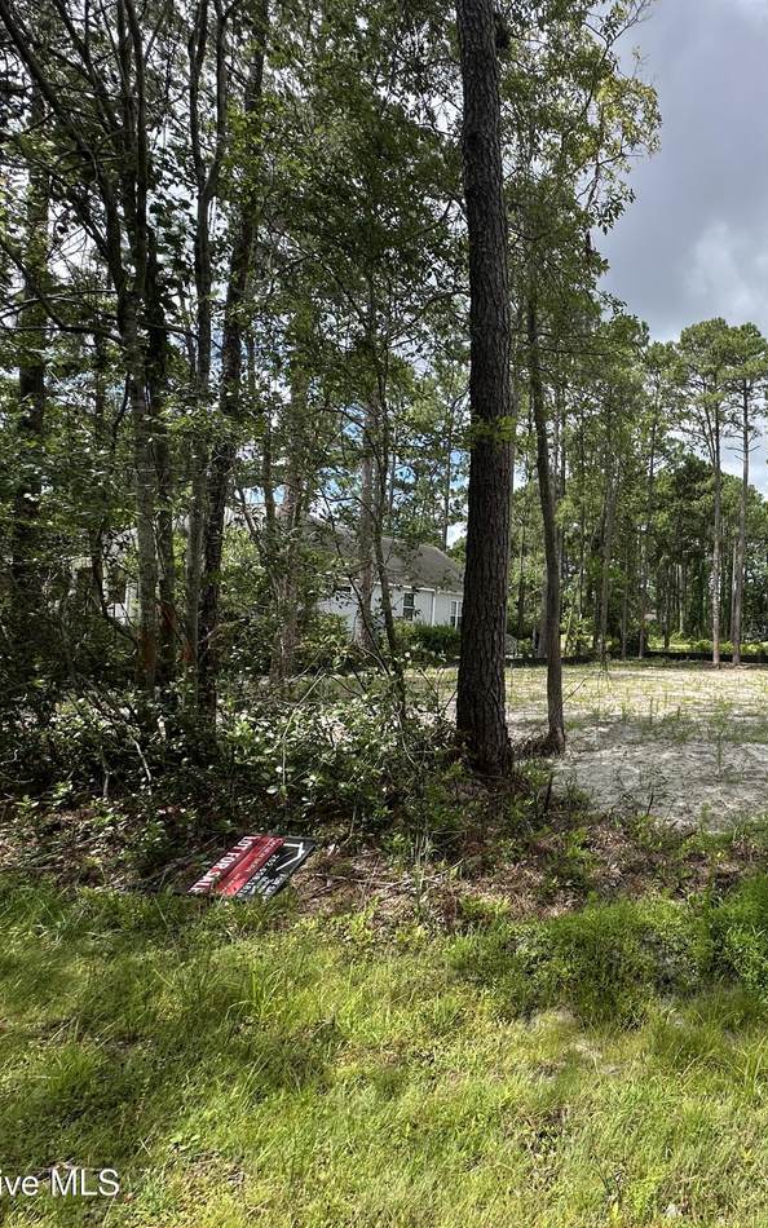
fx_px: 670
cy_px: 619
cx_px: 683
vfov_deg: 85.1
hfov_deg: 52.8
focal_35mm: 20
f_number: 2.2
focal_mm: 2.22
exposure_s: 1/988
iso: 50
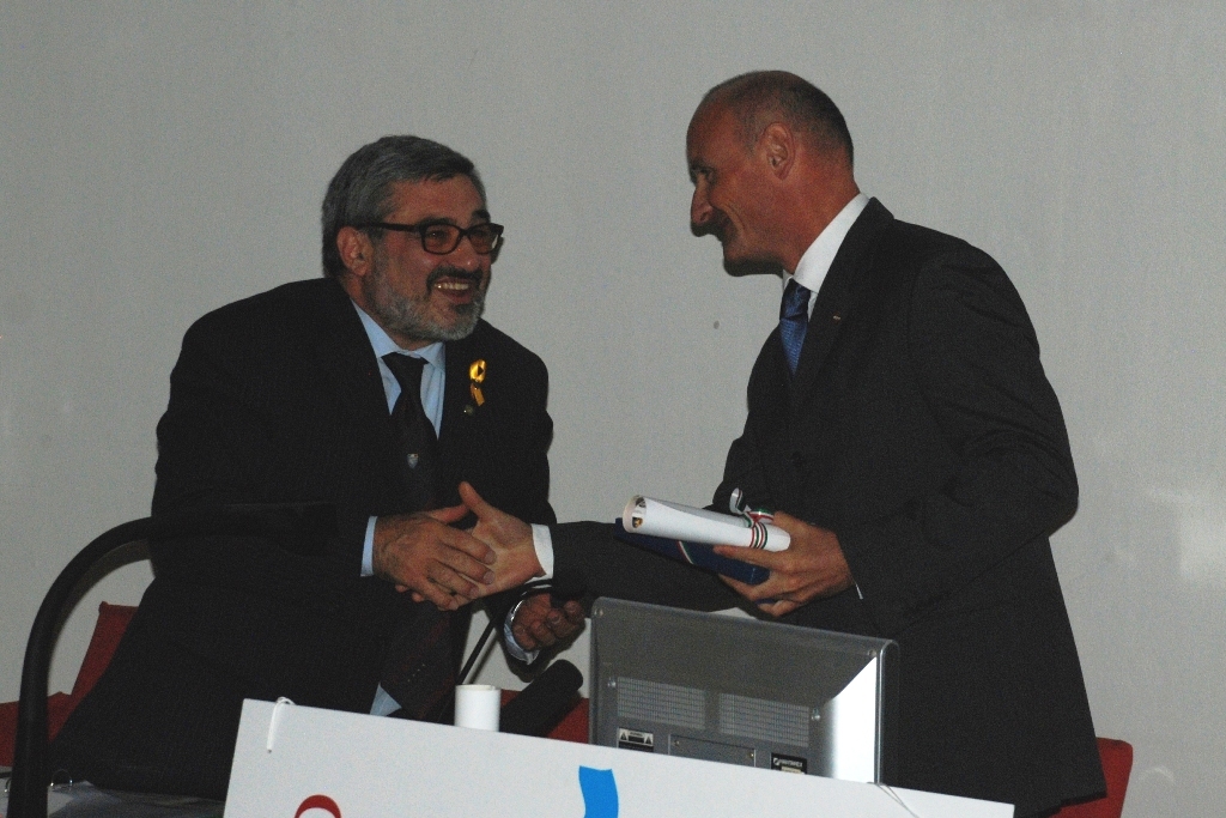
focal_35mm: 105
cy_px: 409
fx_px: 3576
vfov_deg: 13.0
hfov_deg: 19.5
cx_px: 613
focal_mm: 70
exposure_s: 1/60
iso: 400
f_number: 5.6
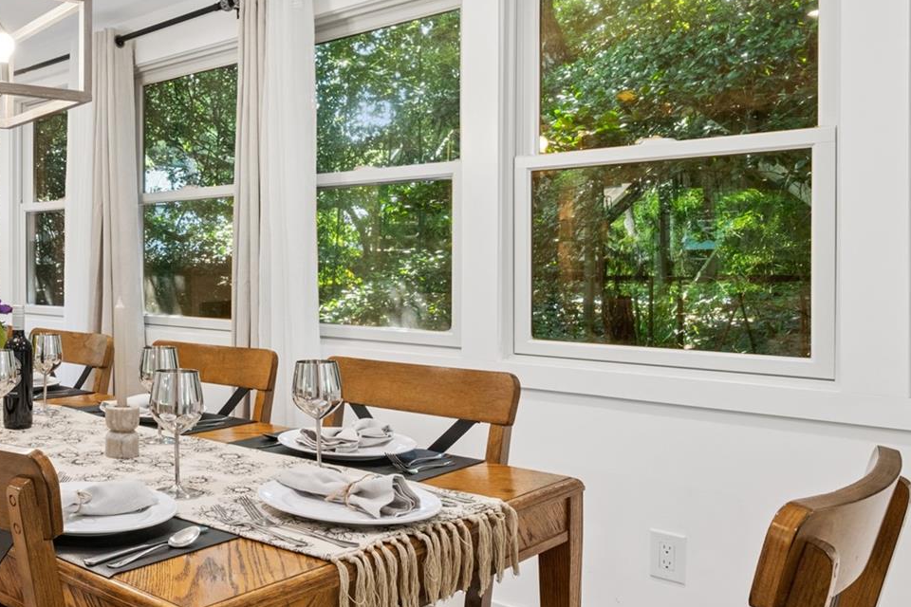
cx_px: 62
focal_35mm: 32
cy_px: 257
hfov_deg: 50.7
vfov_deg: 41.0
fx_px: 810
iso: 640
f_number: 14
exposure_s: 1/8
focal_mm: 15
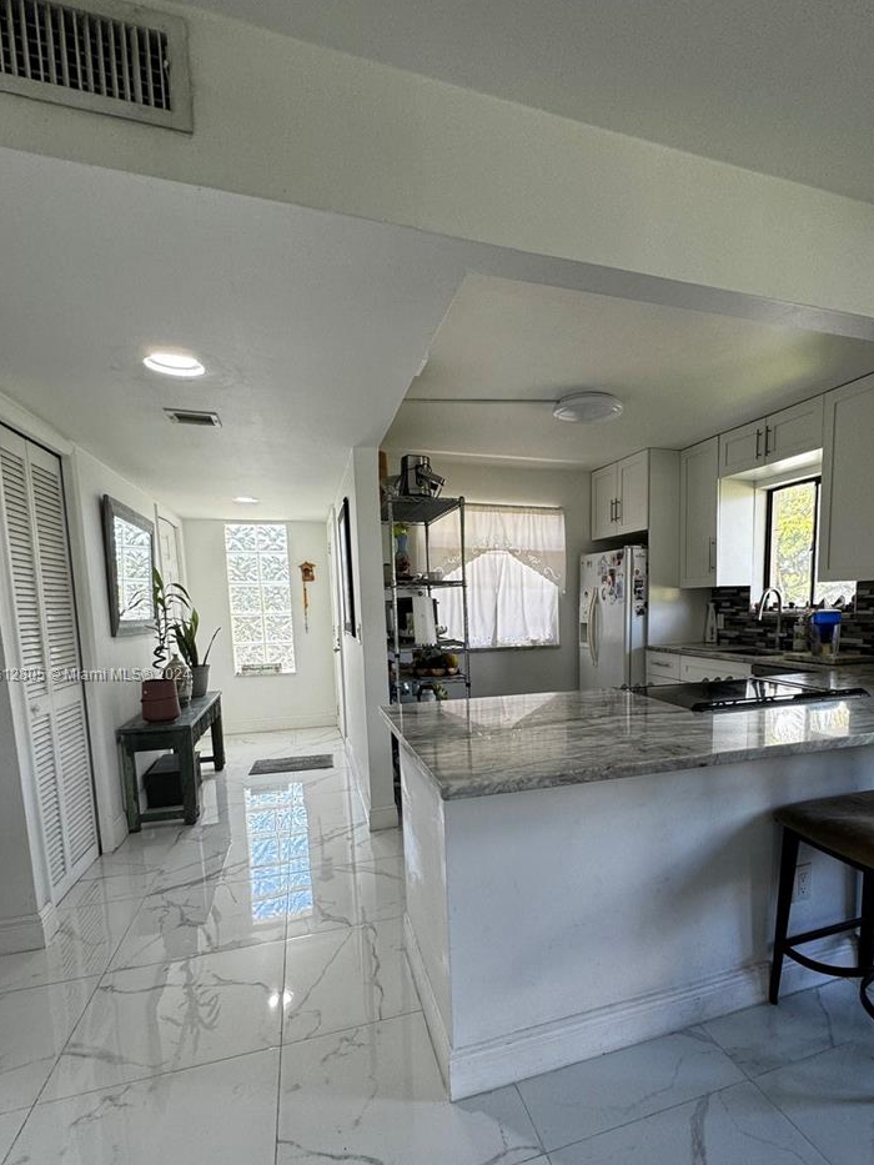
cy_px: 676
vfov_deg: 87.0
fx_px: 606
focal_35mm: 18
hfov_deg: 70.9
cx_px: 524
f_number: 2.2
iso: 125
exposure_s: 1/120
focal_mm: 2.22
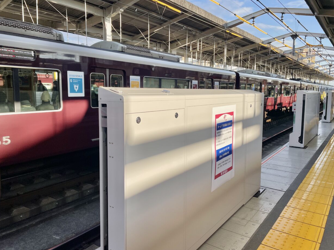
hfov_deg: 65.3
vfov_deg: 51.3
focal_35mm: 27
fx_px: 260
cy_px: 121
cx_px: 166
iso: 32
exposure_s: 1/1595
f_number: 1.6
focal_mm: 4.2
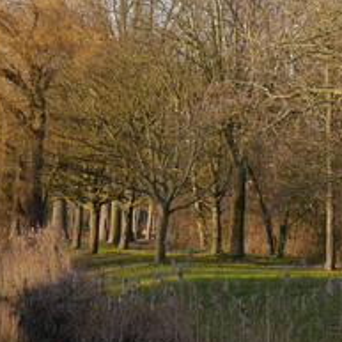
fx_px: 2124
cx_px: 216
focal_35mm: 190
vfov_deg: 9.2
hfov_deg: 9.2
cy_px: 247
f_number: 4.5
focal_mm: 45
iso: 160
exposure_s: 1/250
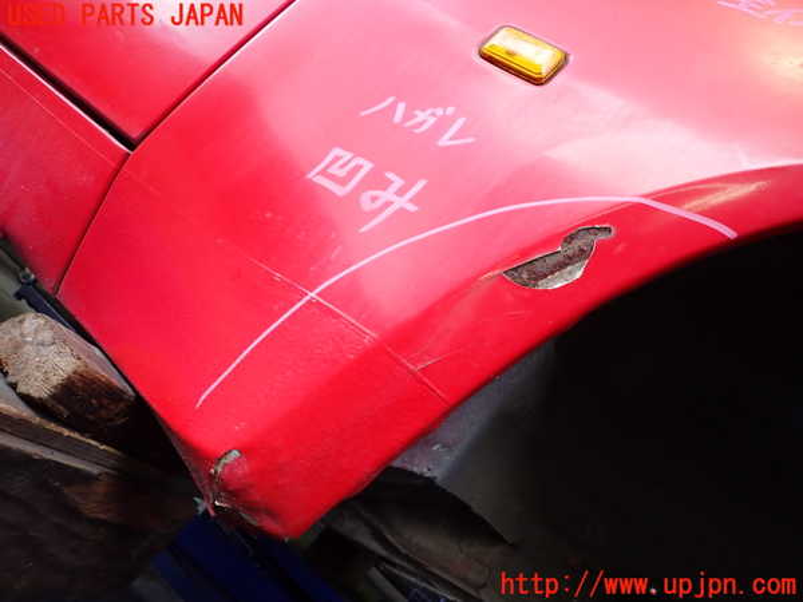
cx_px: 402
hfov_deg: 69.4
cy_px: 301
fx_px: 580
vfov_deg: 54.9
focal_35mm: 25
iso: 160
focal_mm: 4.5
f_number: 2
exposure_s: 1/125
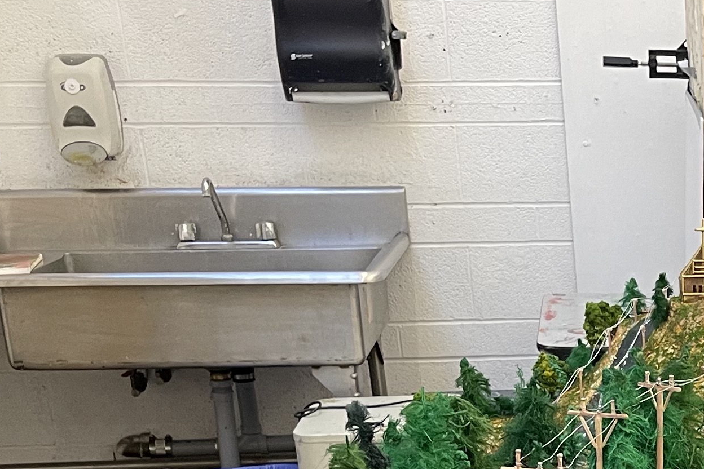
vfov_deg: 15.2
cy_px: 672
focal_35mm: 84
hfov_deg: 22.0
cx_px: 895
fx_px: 1643
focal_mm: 5.1
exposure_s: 1/60
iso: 160
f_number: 1.6
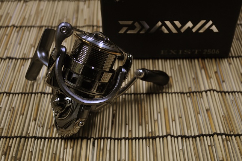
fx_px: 363
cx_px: 121
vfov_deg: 25.0
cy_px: 80
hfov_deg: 36.9
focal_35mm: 54
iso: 560
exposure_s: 1/60
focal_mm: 36
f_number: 5
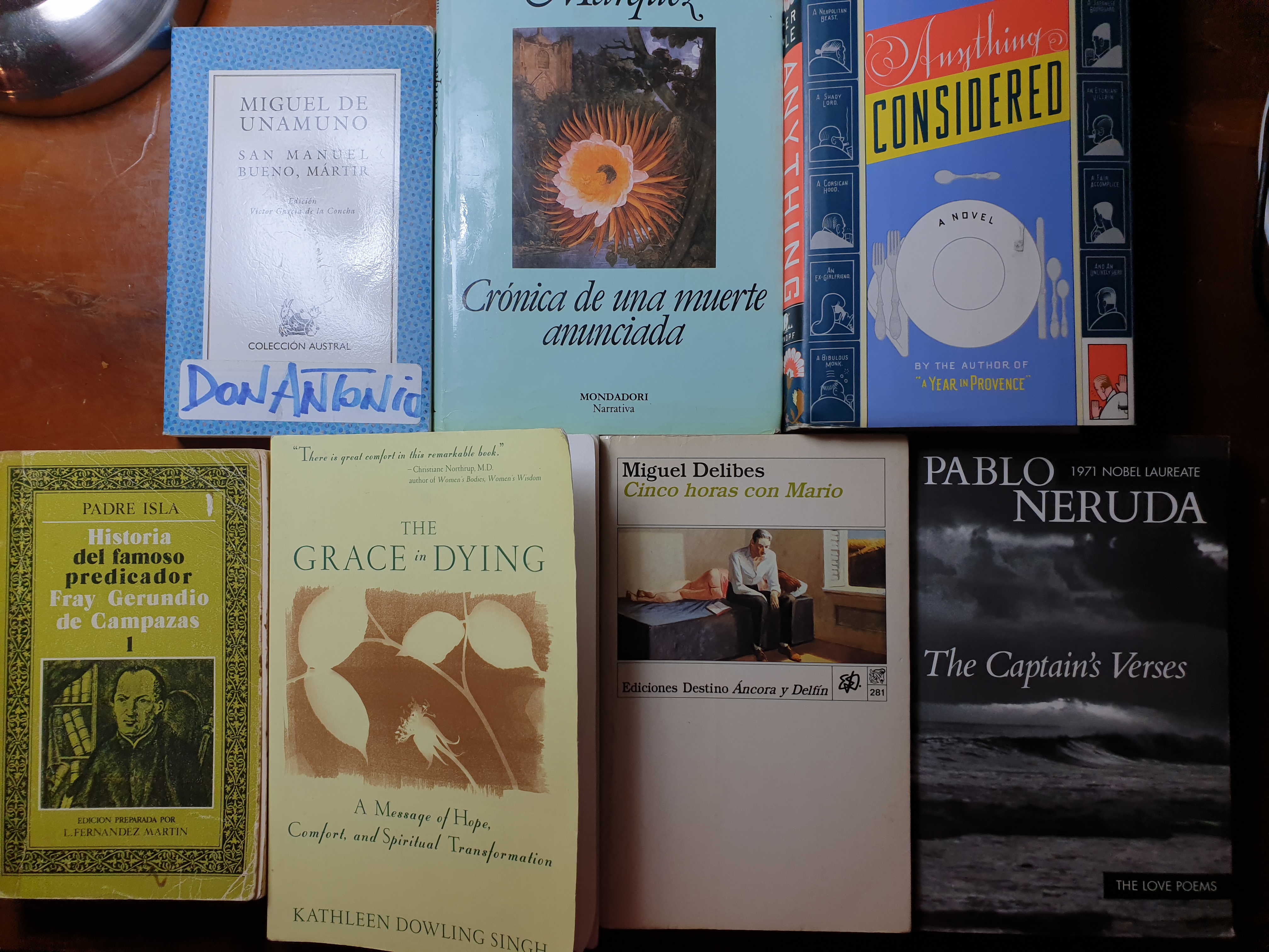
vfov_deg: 53.1
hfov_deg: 67.3
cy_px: 476
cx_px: 634
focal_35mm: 26
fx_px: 953
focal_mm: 4.3
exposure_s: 1/100
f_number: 2.4
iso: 64
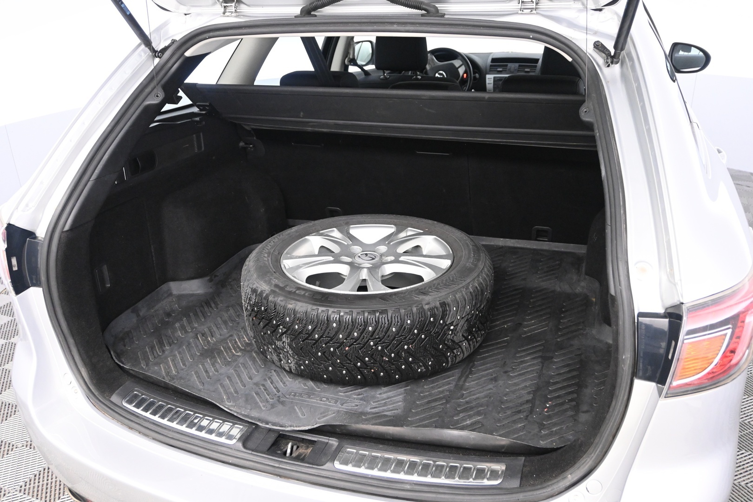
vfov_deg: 41.7
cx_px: 376
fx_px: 659
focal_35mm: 32
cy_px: 251
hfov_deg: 59.5
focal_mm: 21
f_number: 4
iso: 3200
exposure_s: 1/50
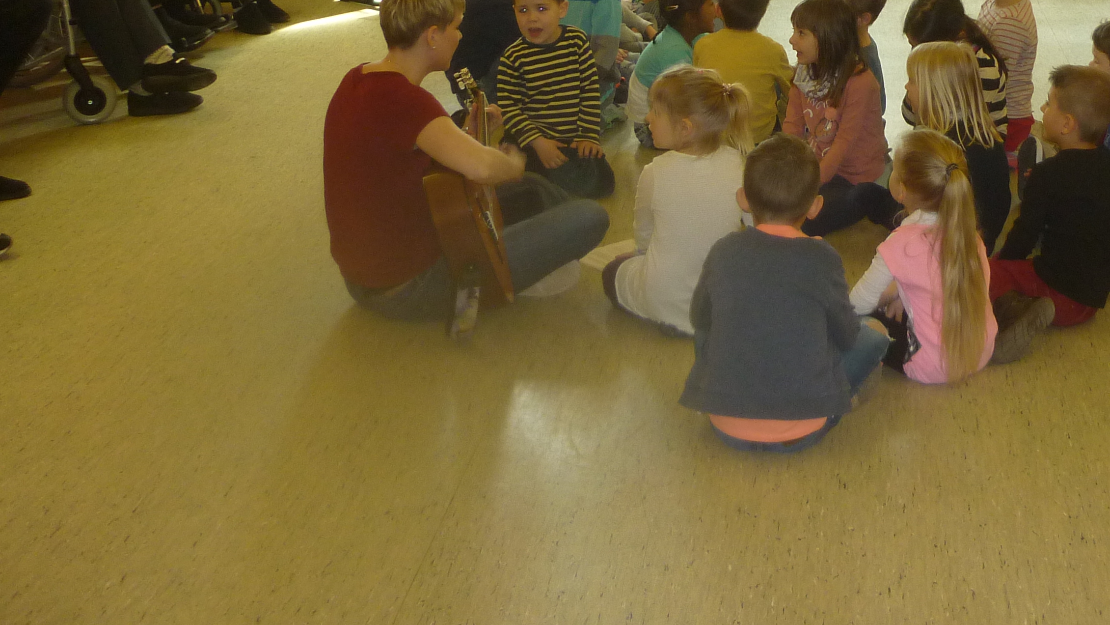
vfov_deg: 20.0
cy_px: -28
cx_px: 860
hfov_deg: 35.1
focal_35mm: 58
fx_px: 1707
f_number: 2.8
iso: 160
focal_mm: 5.5
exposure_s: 1/30
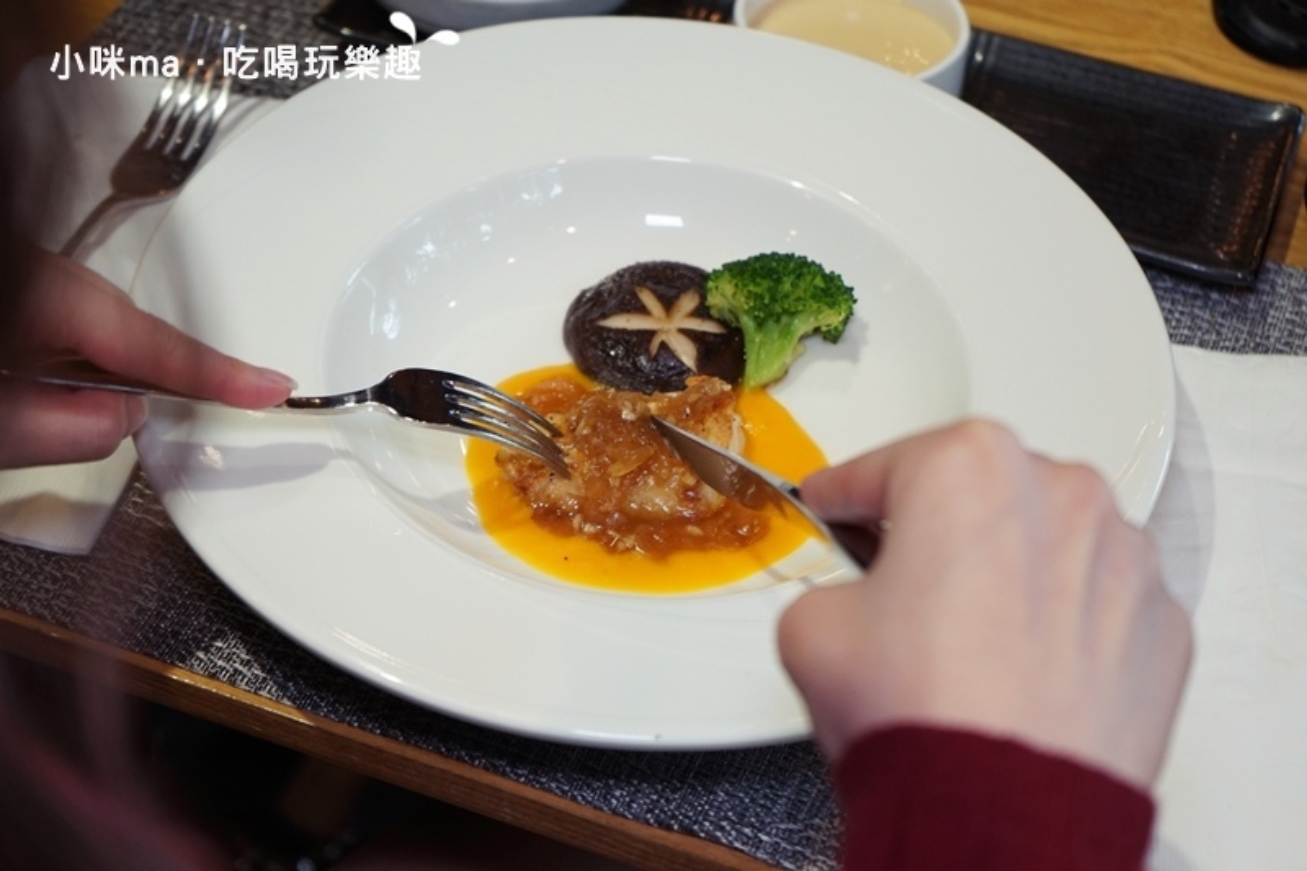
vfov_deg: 19.4
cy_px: 436
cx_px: 654
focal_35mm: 70
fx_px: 2541
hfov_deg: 28.8
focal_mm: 70
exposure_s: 1/80
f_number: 5.6
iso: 1000
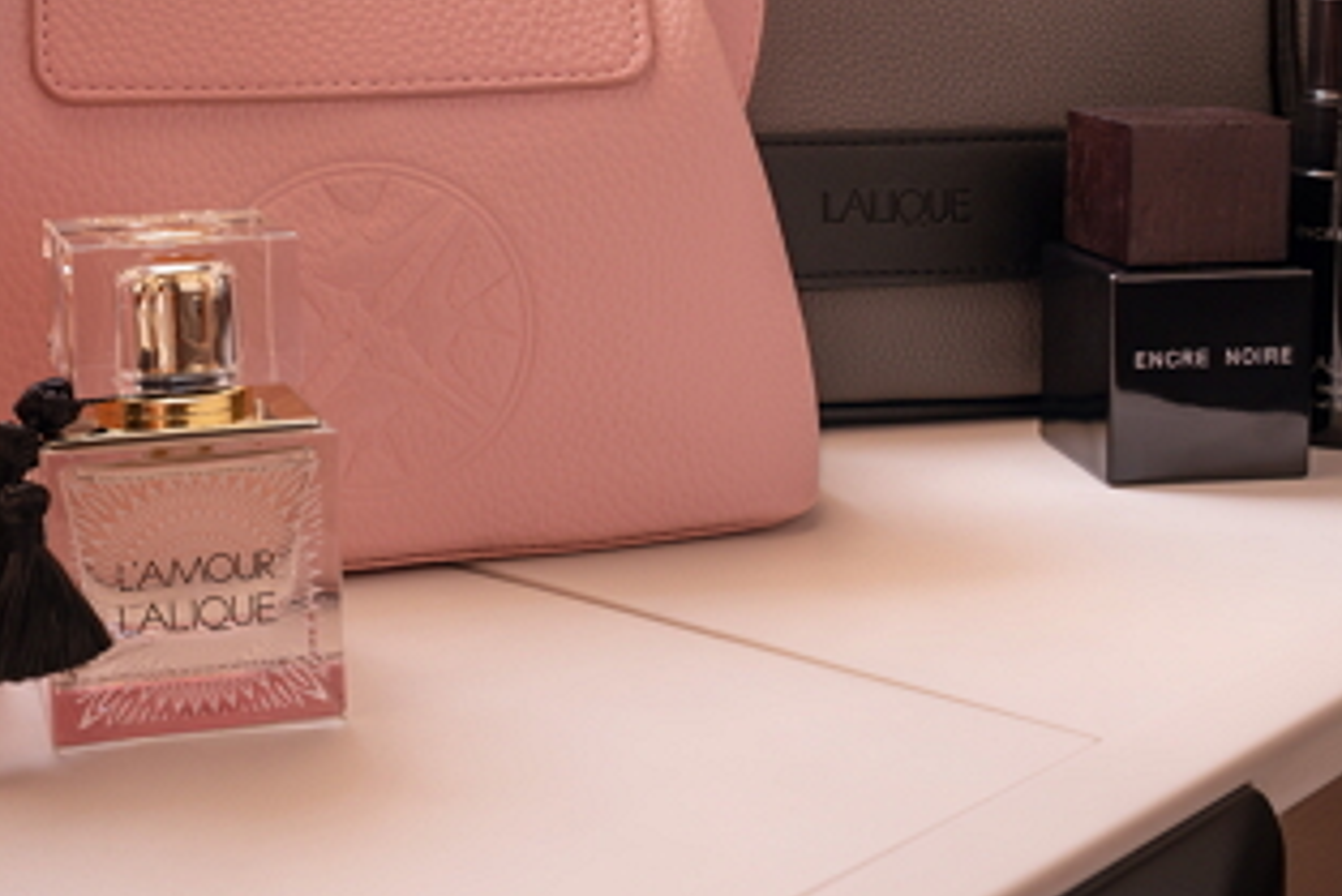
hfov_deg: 32.8
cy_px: 124
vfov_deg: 21.9
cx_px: 551
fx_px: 2275
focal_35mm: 61
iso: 125
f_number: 5.6
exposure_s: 1/60
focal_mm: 33
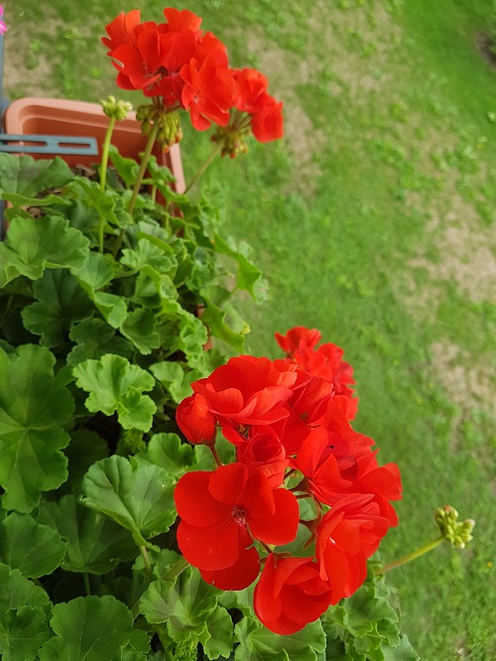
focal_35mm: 26
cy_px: 330
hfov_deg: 53.1
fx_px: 496
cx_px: 248
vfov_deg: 67.3
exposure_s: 1/378
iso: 40
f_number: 1.7
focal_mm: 4.2
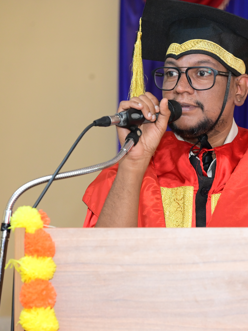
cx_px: 230
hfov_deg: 9.3
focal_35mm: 159
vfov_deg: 12.4
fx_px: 1519
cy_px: 165
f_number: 5.6
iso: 3200
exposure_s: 1/125
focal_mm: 110
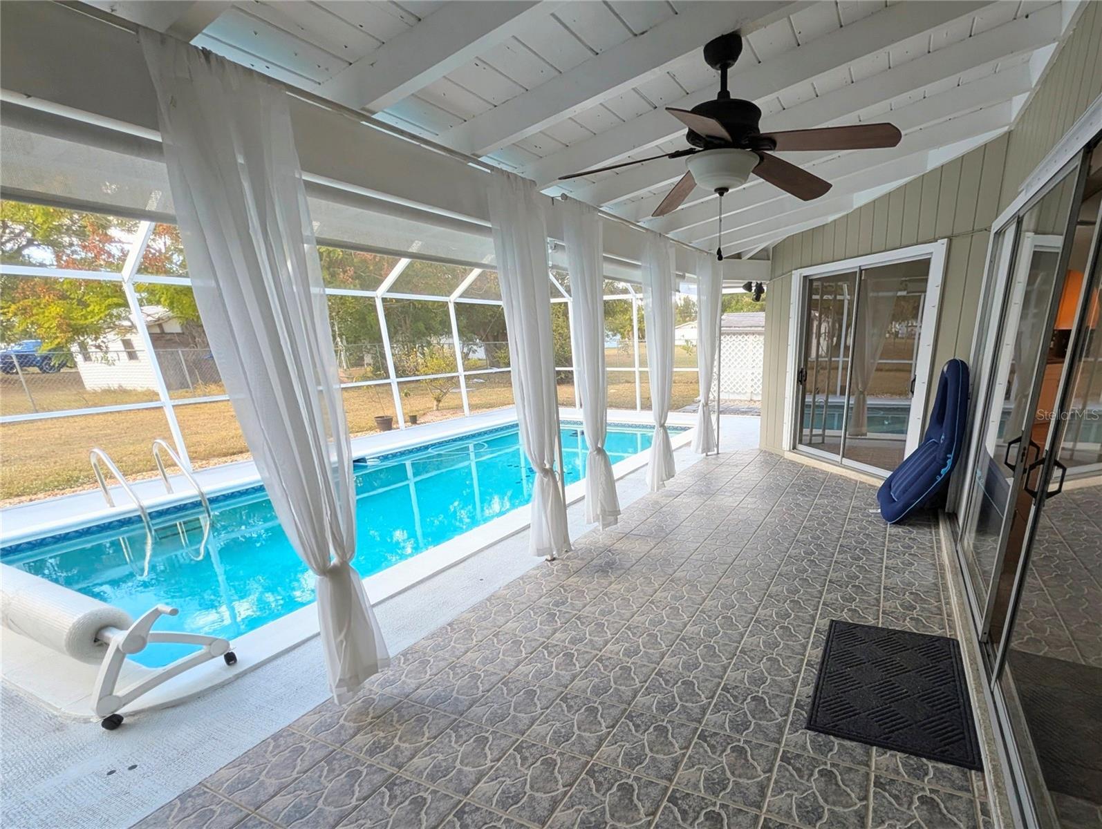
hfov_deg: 110.5
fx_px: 383
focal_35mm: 12
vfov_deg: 94.6
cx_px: 551
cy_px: 414
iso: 113
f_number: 1.7
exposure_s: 1/468
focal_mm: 2.02
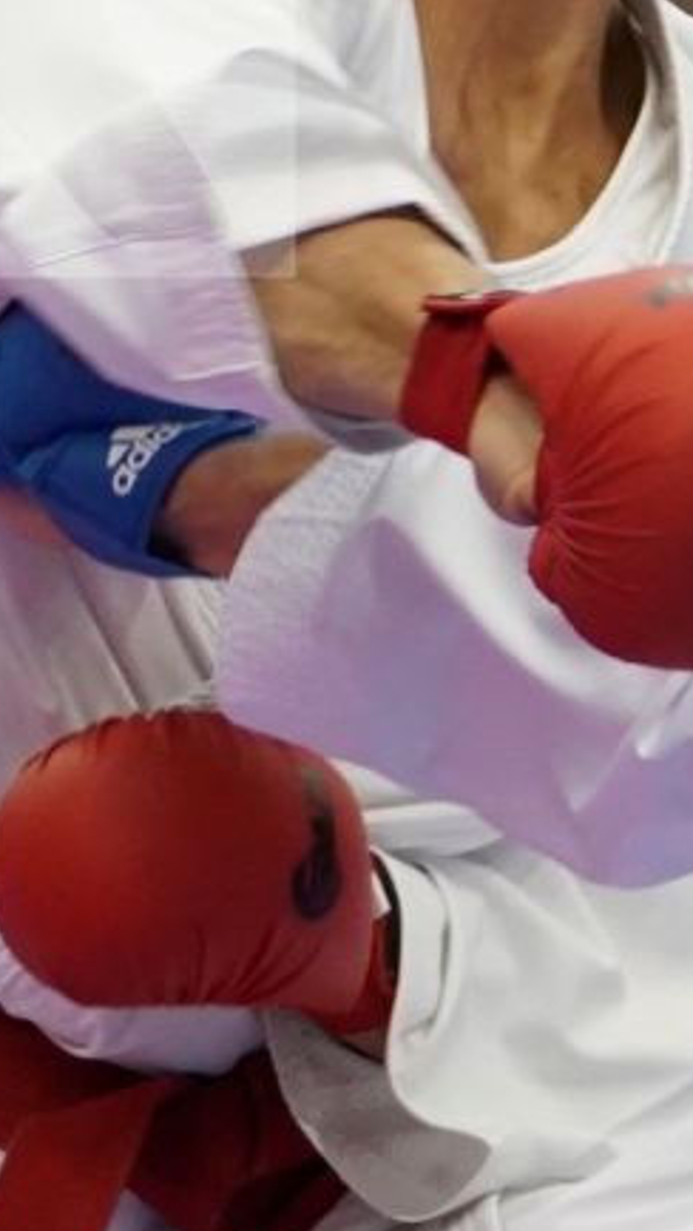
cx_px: 994
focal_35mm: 783
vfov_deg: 2.8
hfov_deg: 1.6
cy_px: 20
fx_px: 25544
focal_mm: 120
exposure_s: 1/1000
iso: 2500
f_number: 2.8
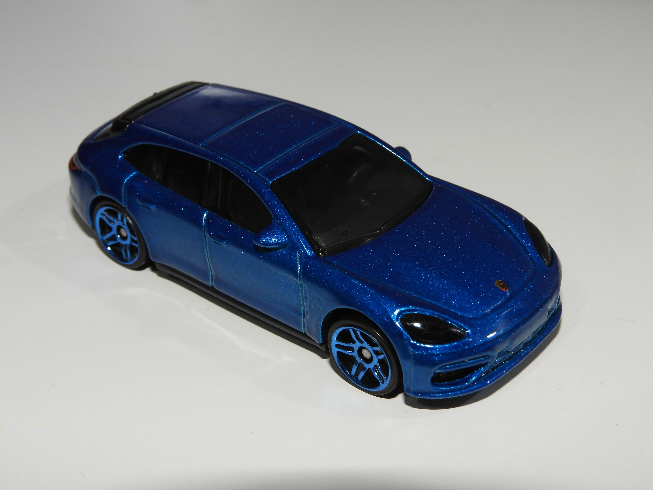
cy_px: 243
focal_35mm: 66
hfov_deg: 29.4
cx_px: 324
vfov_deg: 22.3
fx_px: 1245
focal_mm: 11.6
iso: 200
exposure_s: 1/30
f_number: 5.3
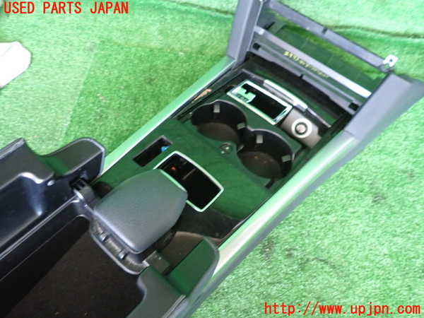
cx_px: 212
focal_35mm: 25
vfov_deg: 54.9
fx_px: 306
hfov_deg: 69.4
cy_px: 159
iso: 500
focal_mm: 4.5
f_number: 2
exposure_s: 1/30
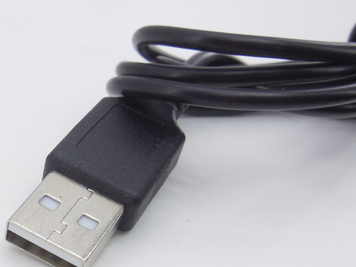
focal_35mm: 68
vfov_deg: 21.2
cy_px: 239
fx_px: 699
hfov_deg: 27.6
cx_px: 40
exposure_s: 1/125
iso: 125
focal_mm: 5.3
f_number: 3.2
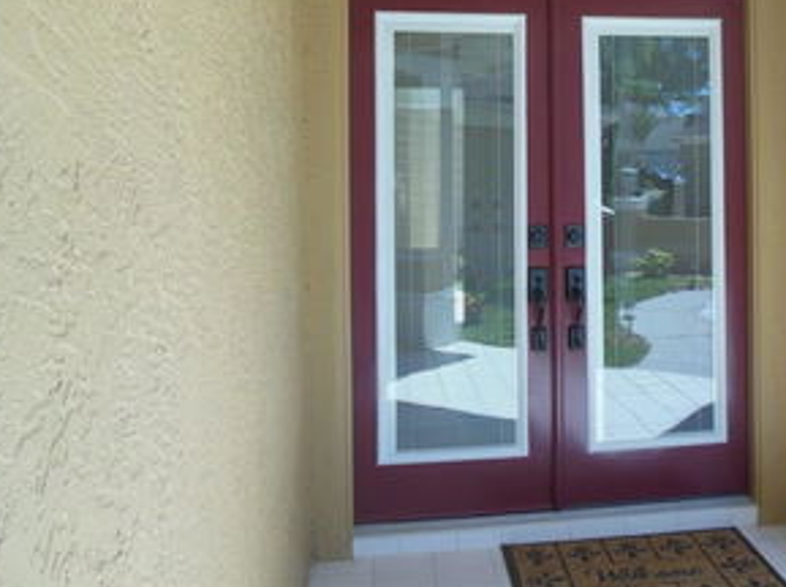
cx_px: 543
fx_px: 839
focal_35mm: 37
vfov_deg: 37.8
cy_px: 160
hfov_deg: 49.1
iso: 125
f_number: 3.2
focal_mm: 4.5
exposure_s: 1/400
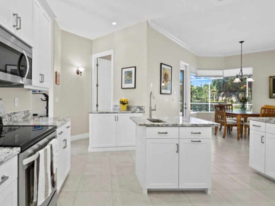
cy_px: 93
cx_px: 110
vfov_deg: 65.9
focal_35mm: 20
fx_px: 159
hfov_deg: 80.7
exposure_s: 1/2
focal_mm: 7
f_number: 11
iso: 400
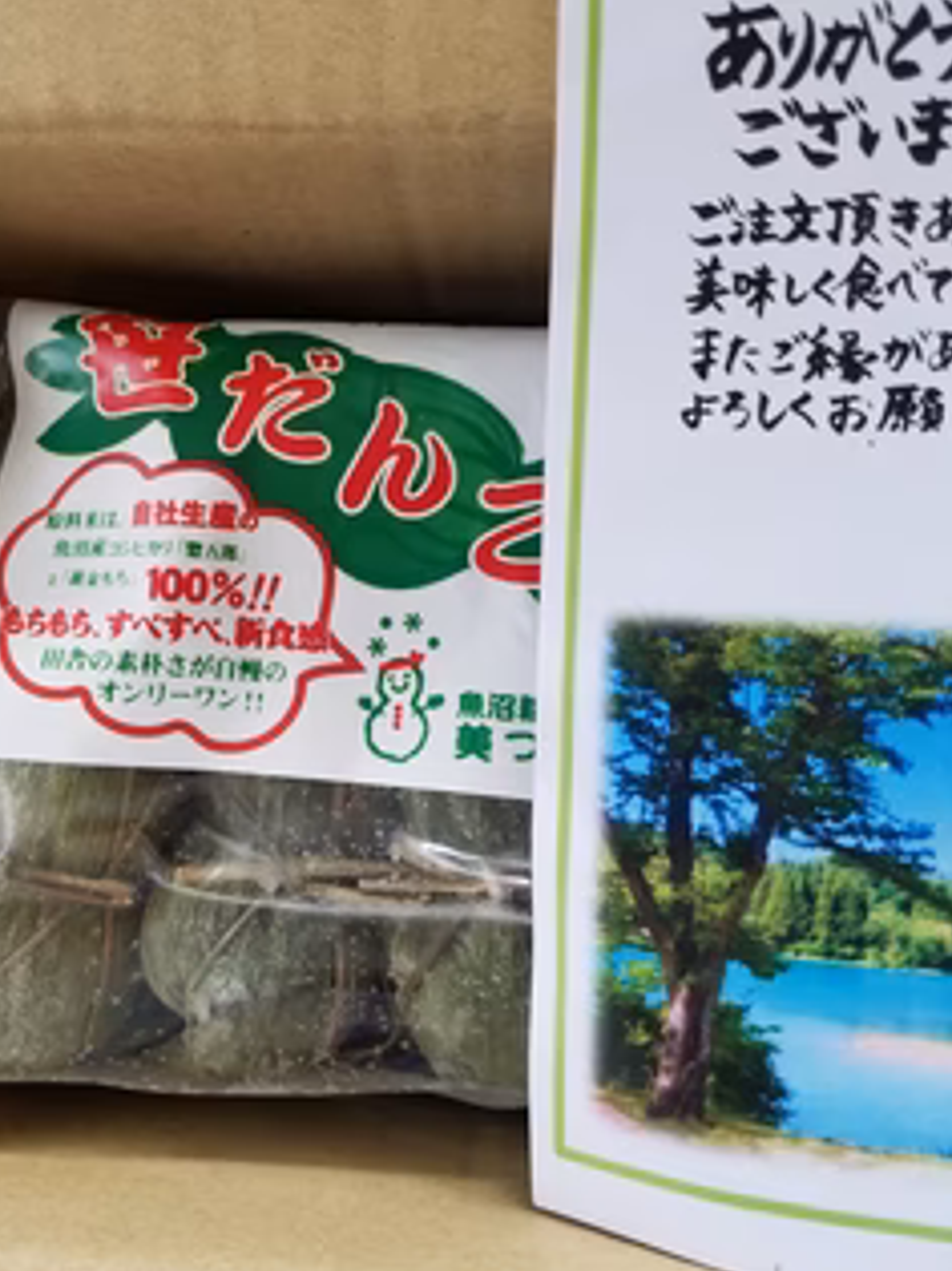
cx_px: 411
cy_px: 629
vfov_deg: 55.4
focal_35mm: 33
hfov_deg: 42.8
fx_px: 1211
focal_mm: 4.2
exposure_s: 1/50
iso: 80
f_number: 1.7
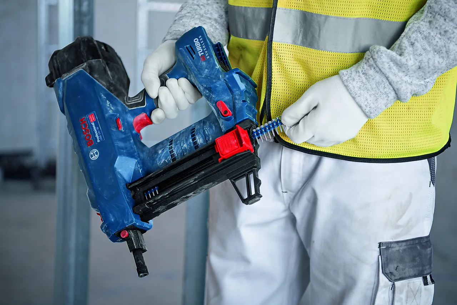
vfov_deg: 20.9
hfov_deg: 31.0
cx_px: 228
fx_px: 825
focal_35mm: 65
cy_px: 152
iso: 400
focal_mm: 65
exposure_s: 1/80
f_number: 2.8
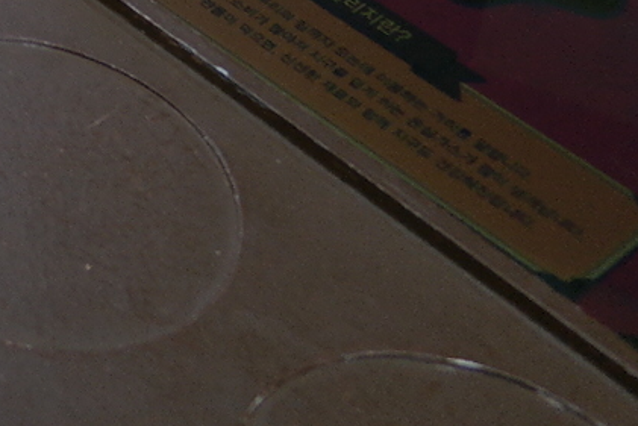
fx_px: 2180
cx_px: -638
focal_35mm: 123
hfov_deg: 14.0
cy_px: -414
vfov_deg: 10.3
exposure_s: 1/40
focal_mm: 20
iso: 200
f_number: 3.5
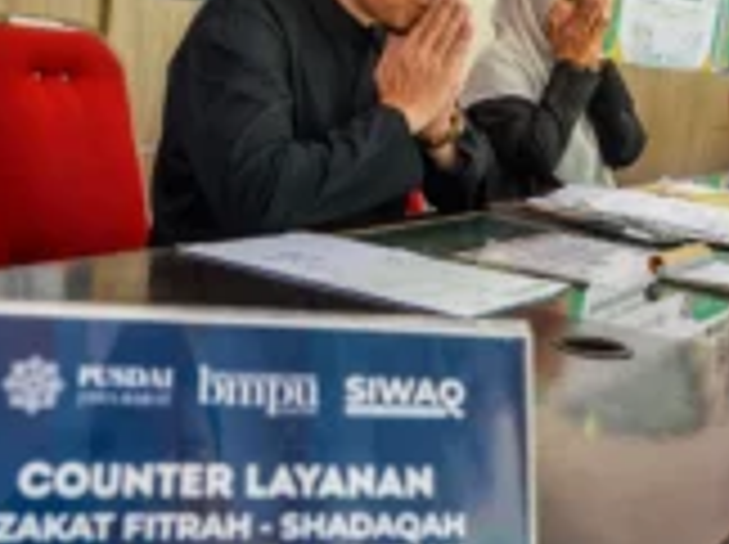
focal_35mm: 60
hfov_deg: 32.0
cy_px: 193
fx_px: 1262
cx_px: 486
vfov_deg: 24.3
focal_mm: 24
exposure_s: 1/50
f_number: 5.6
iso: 640
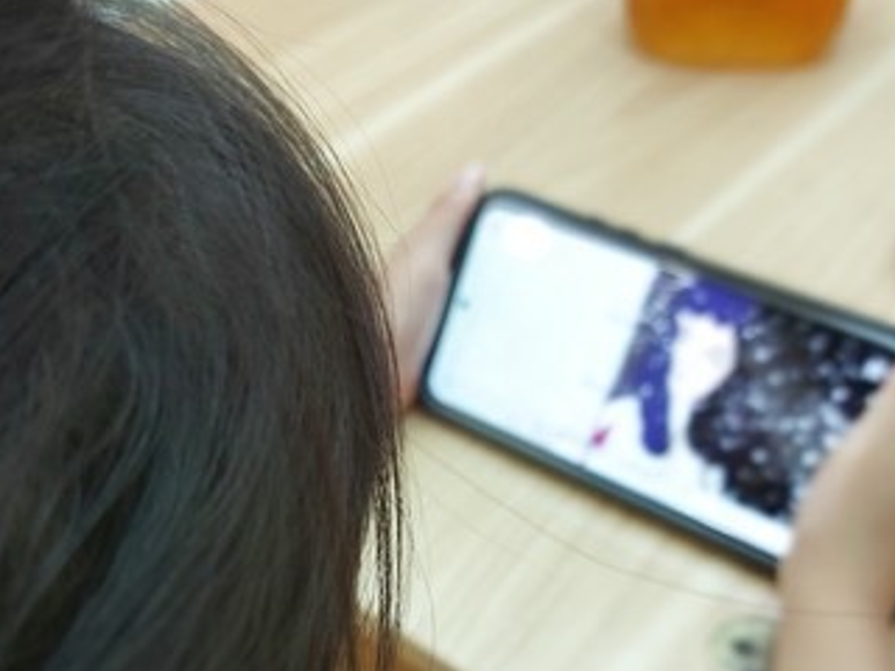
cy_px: 568
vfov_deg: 31.1
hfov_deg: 42.0
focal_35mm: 45
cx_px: 386
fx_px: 1163
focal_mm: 5.23
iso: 125
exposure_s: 1/24
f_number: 1.8
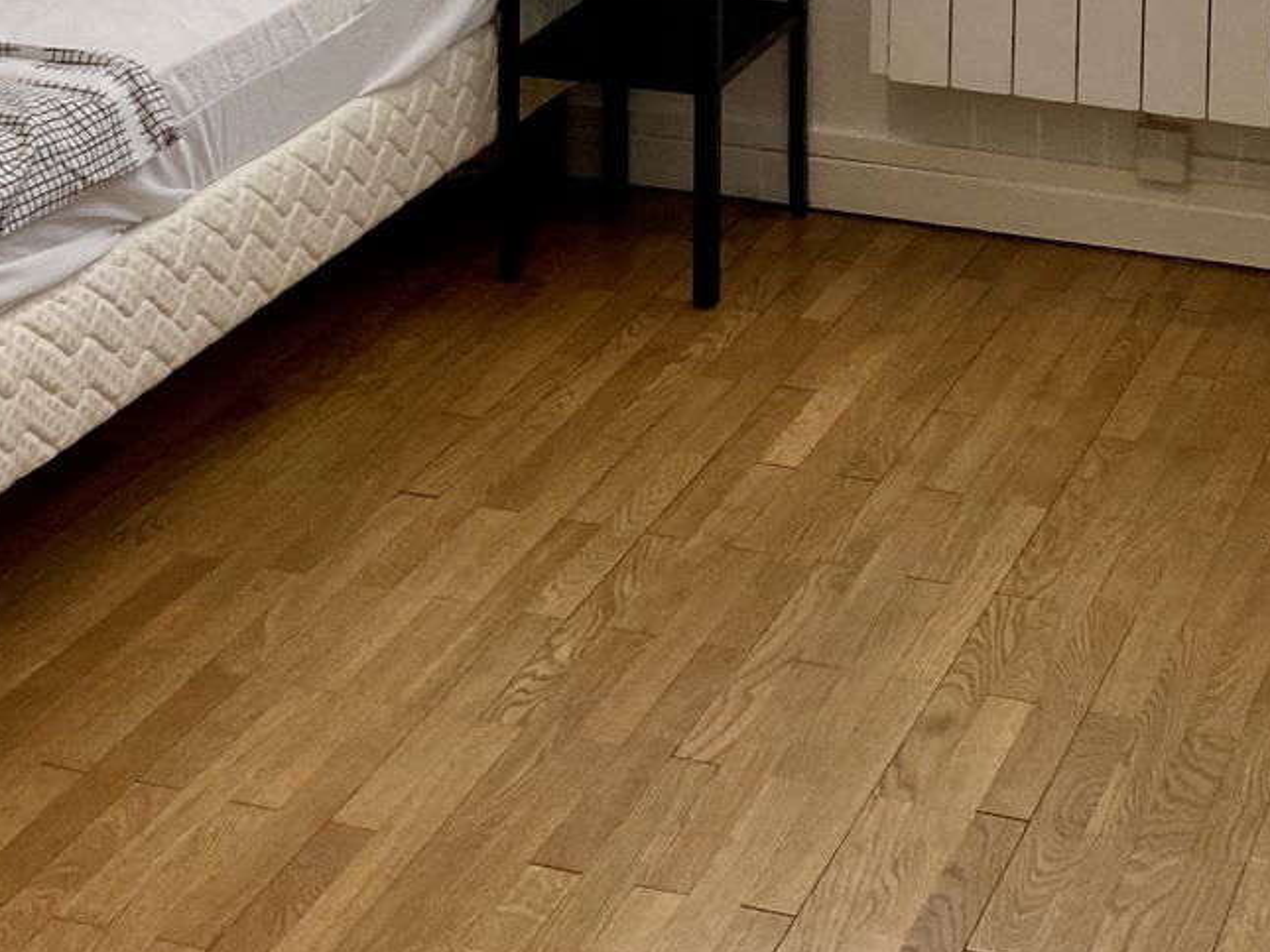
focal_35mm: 86
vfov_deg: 15.7
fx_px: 3156
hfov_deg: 22.7
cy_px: -499
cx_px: 772
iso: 125
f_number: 1.8
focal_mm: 4.25
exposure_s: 1/114
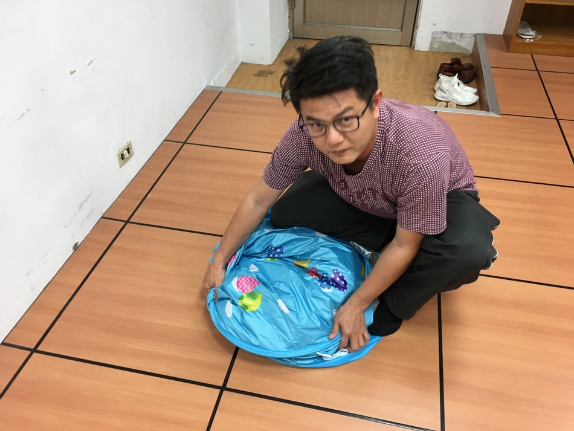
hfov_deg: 61.6
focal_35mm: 29
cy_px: 216
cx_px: 287
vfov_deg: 48.2
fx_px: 481
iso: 25
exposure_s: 1/15
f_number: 2.2
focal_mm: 4.15
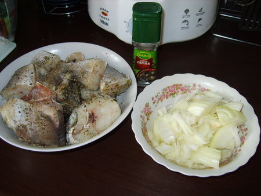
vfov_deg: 40.7
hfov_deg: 52.6
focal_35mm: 35
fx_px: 264
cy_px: 98
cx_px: 130
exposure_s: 1/30
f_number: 2.8
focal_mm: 7.4
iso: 100
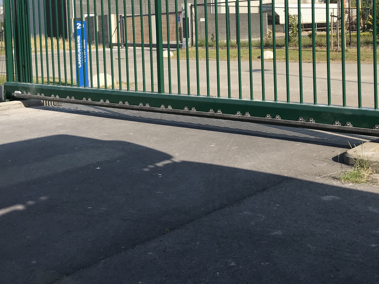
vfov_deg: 30.8
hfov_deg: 40.6
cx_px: 257
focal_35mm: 46
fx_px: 504
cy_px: 57
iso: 20
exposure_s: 1/1773
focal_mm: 3.99
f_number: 1.8
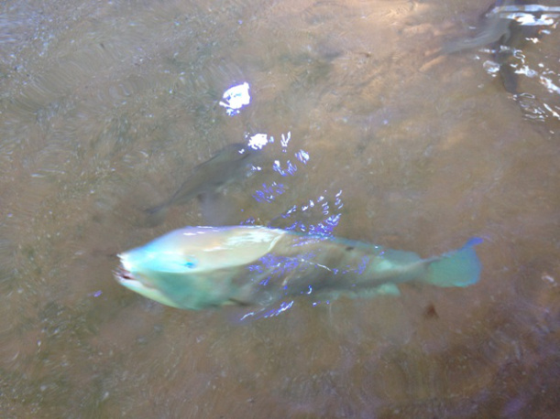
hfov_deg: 52.6
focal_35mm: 35
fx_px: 566
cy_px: 210
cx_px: 280
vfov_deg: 40.7
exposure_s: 1/20
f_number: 2.4
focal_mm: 4.28
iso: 80
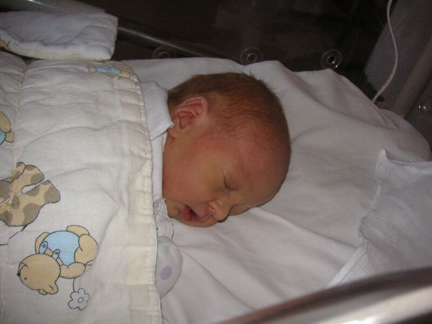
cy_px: 162
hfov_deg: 50.1
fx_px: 462
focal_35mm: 37
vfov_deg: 38.7
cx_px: 216
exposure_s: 1/45
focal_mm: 6.1
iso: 160
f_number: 6.7
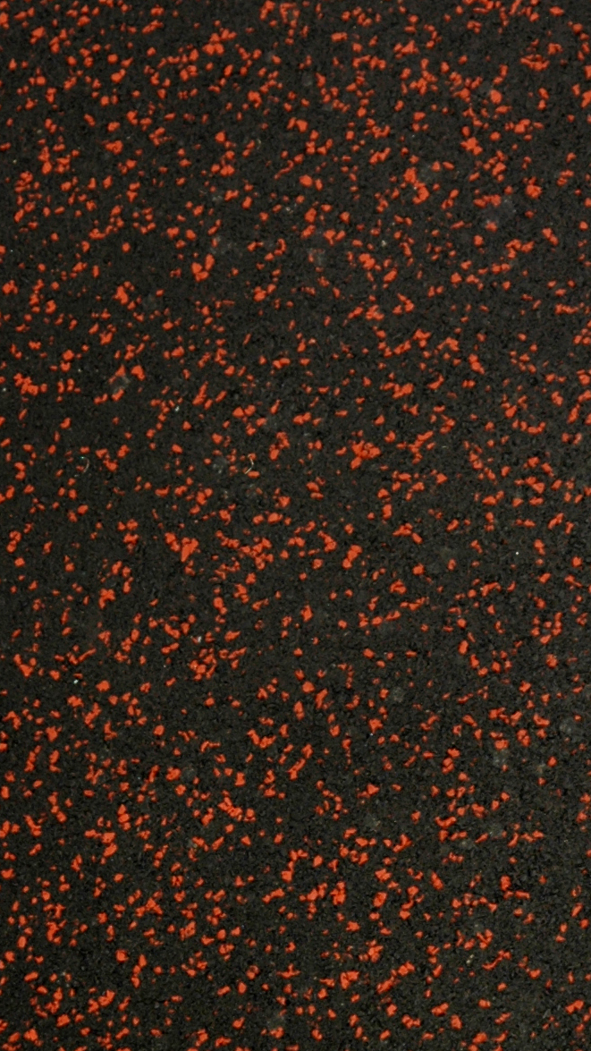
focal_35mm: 201
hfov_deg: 6.0
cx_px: 323
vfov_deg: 10.7
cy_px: 571
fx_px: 5599
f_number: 4.5
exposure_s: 1/50
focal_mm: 50
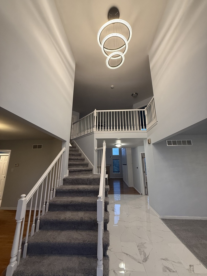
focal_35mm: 14
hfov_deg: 85.7
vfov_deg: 102.1
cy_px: 138
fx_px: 112
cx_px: 104
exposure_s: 1/60
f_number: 2.2
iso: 320
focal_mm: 2.22
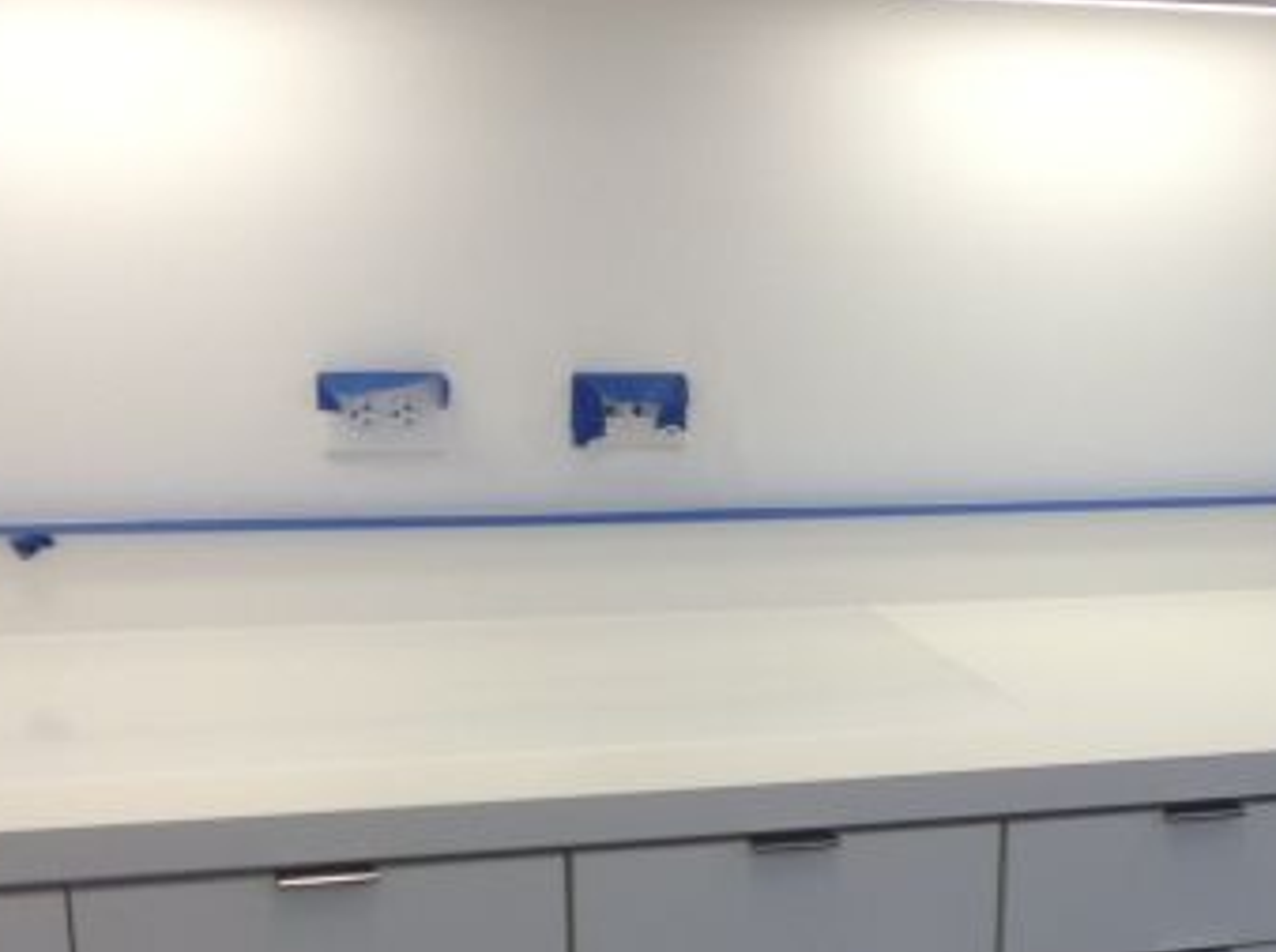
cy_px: 1057
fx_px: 3054
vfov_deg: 17.1
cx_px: 1093
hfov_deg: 23.1
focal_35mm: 83
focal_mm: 4.28
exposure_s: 1/60
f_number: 2.4
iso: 50
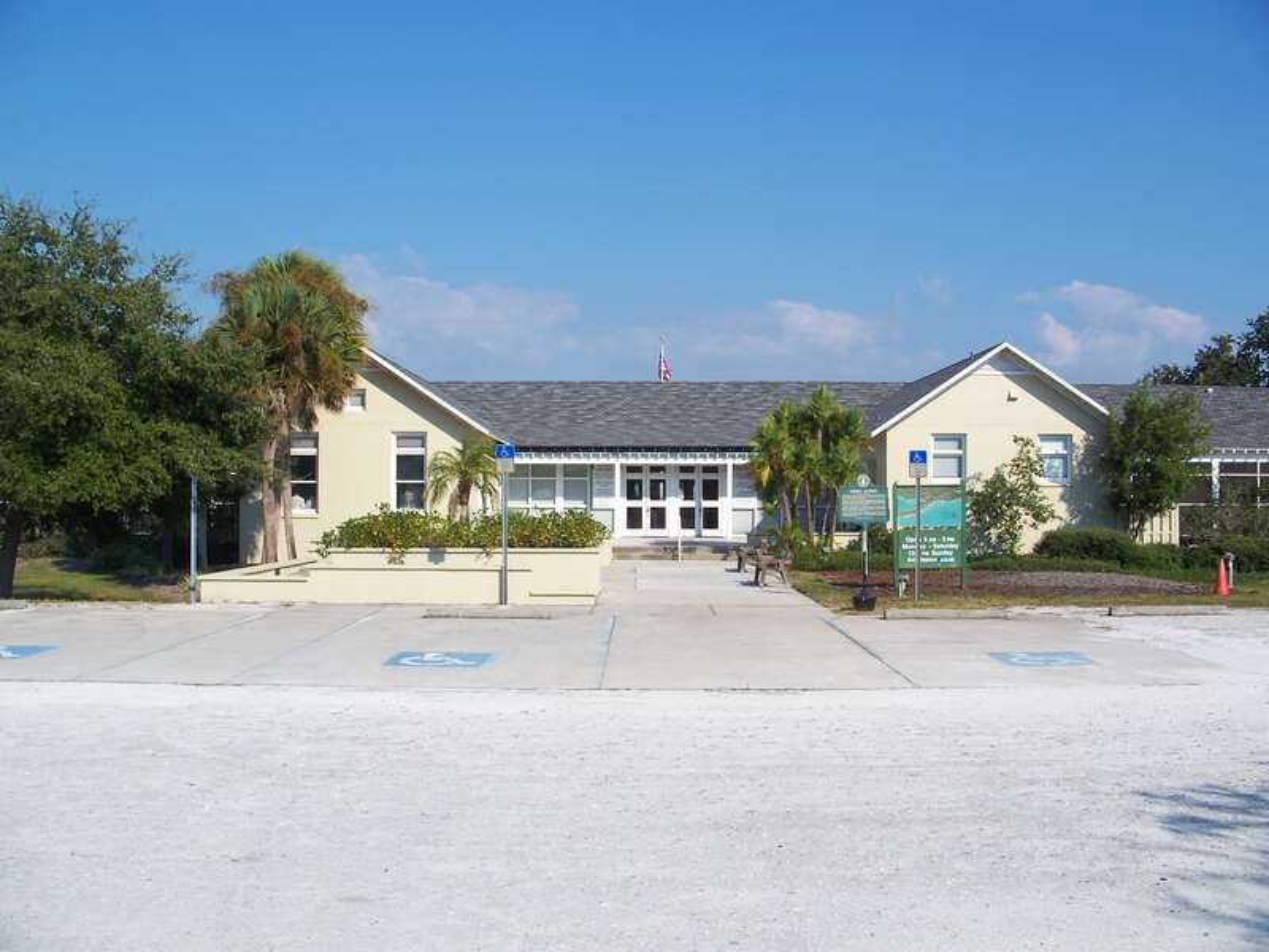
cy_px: 476
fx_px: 1356
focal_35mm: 37
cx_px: 634
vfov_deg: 38.7
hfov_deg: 50.1
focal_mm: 7.8
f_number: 4
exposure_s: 1/640
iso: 64
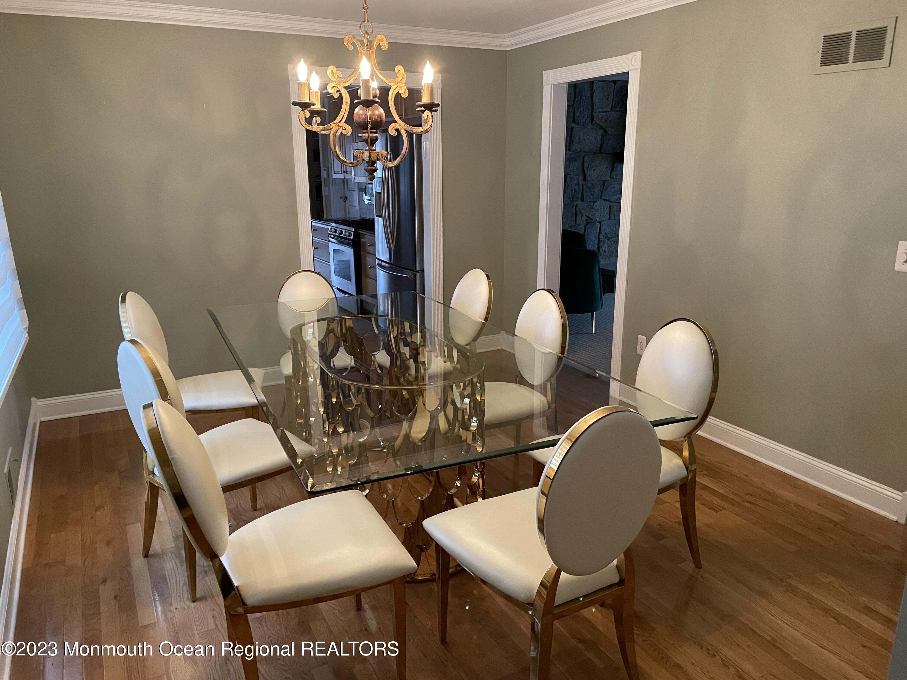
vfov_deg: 53.1
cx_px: 454
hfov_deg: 67.3
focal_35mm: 26
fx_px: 681
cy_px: 340
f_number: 1.6
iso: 500
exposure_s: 1/60
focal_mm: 4.2
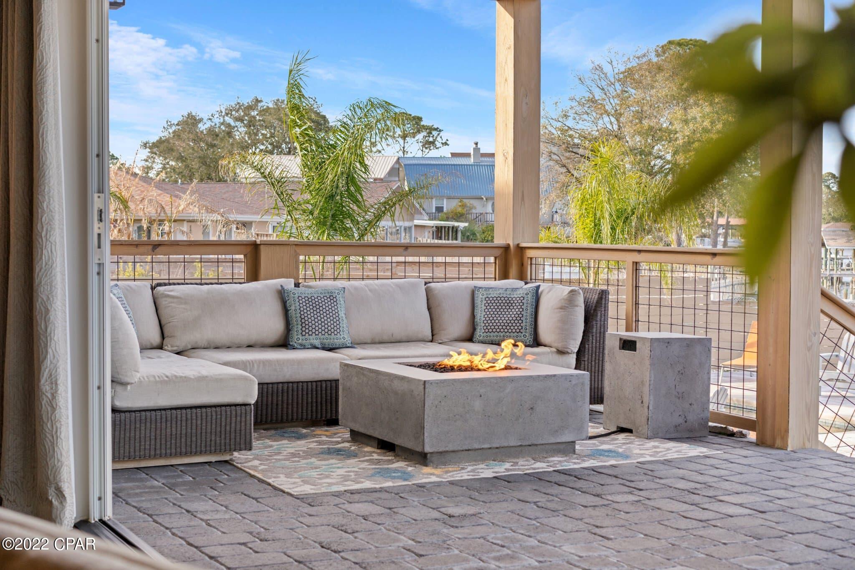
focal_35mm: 55
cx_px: 428
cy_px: 285
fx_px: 1306
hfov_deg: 36.2
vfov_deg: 24.6
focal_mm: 55
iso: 400
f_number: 5.6
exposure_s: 1/250
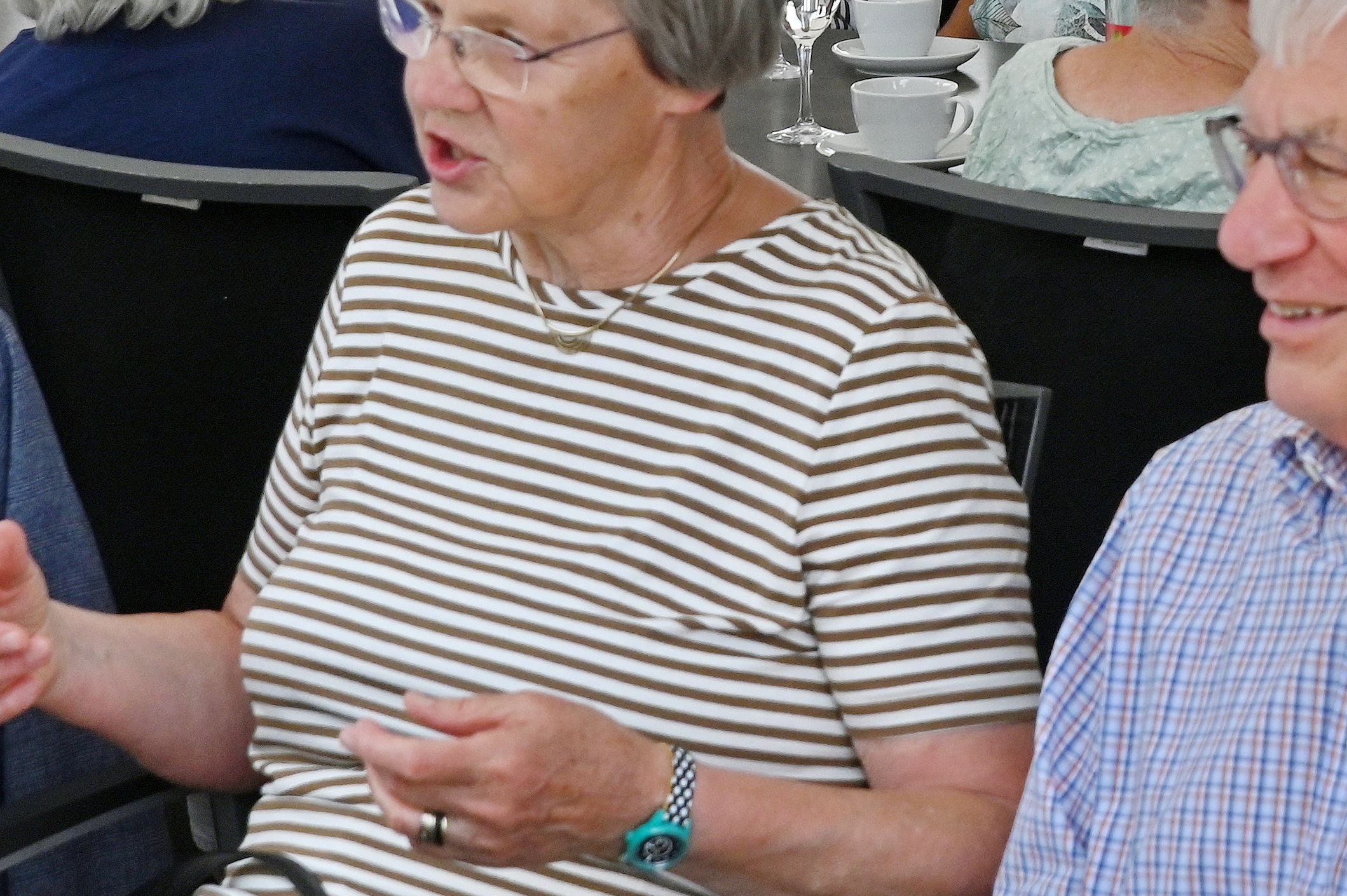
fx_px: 5123
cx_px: 1098
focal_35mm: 137
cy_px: -226
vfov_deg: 9.8
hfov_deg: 14.9
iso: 800
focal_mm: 48
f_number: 8
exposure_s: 1/400
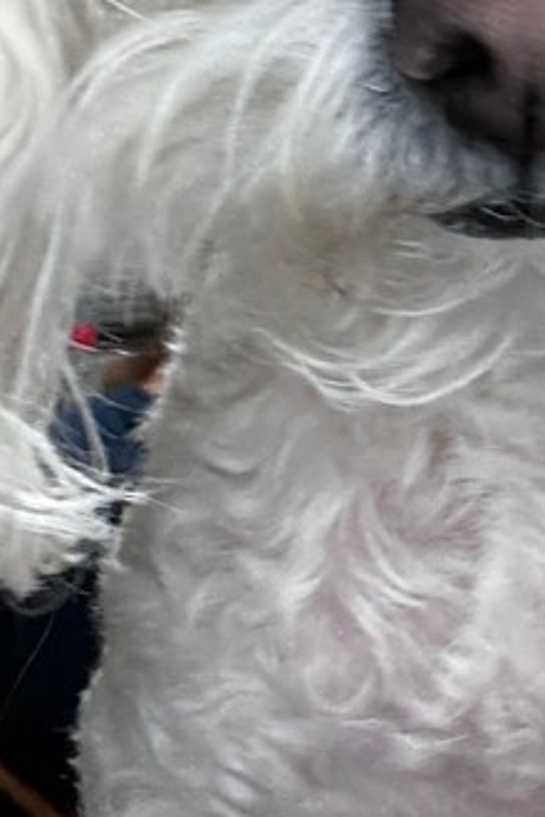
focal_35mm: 73
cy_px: -114
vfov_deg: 25.4
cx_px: 504
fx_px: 1658
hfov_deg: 18.3
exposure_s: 1/60
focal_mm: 2.69
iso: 125
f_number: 1.9
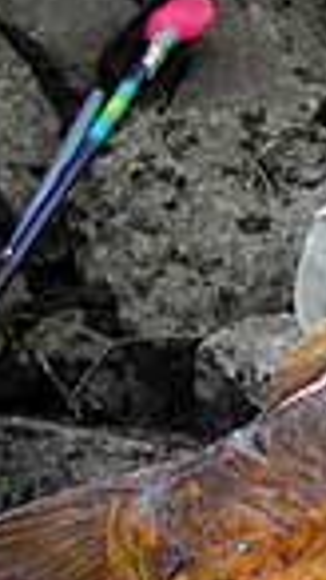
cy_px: 205
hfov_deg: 8.1
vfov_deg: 15.1
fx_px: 2185
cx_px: 688
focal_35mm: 142
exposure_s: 1/421
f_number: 2.8
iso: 100
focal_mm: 8
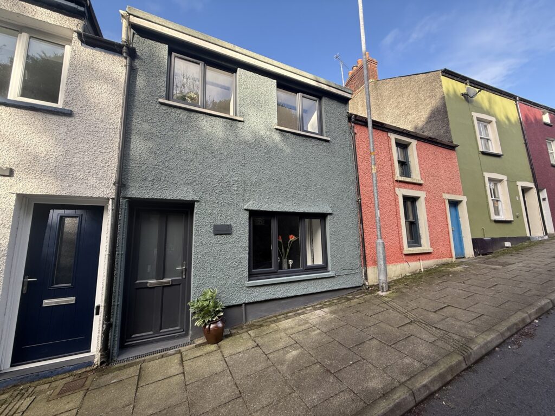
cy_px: 208
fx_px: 224
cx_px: 278
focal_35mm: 14
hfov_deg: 102.1
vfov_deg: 85.7
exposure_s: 1/233
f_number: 2.2
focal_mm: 2.22
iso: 50
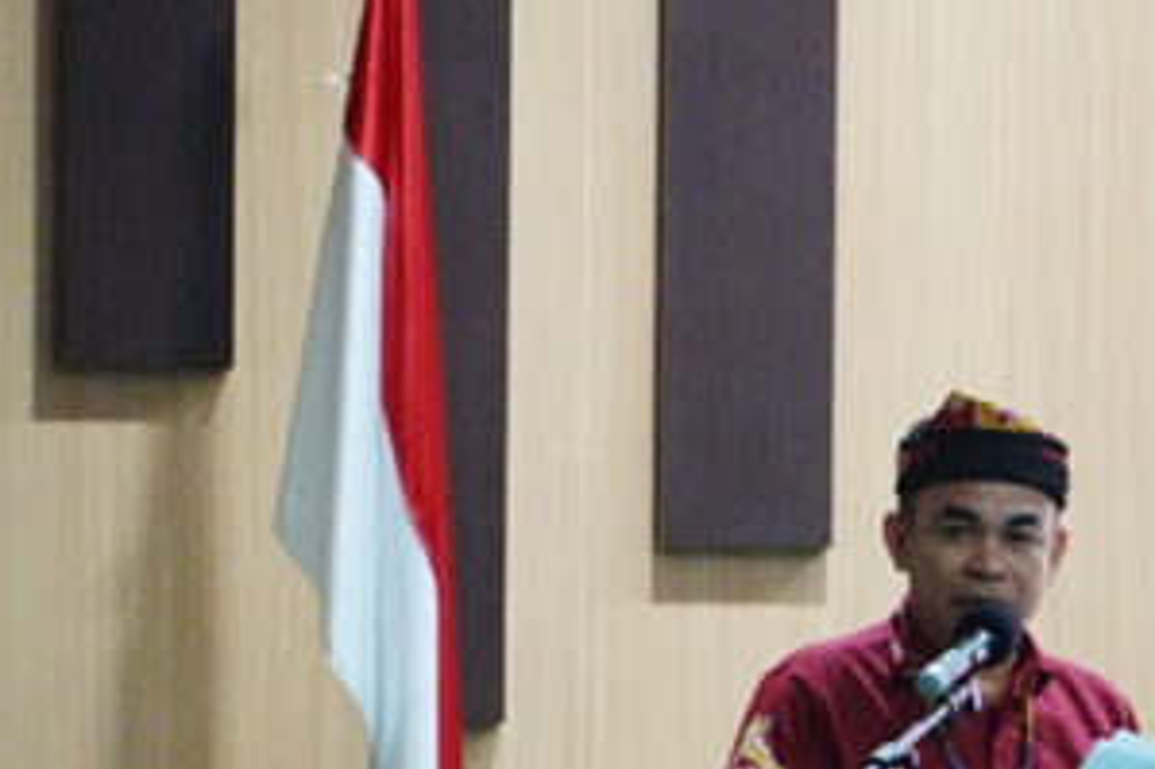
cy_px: 752
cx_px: 1379
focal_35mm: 550
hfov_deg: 3.7
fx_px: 17635
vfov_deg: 2.5
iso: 12800
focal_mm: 219
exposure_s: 1/80
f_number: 6.3
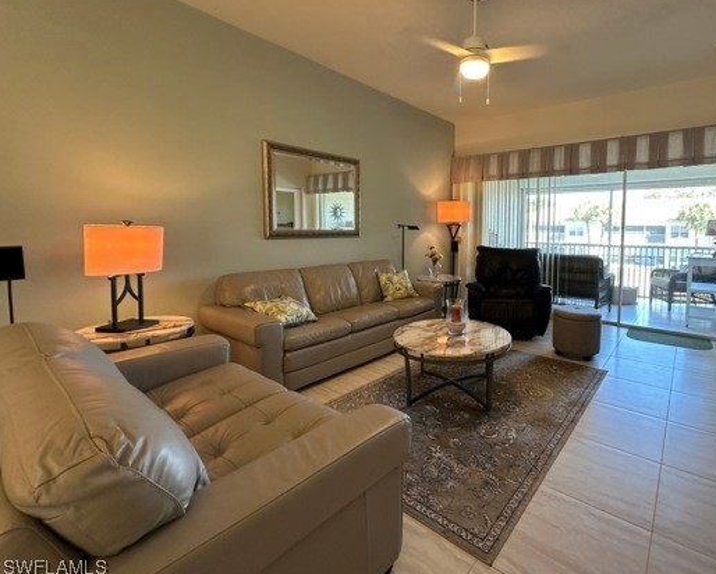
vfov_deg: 76.7
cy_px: 252
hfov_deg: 87.9
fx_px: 361
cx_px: 444
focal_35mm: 17
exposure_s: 1/60
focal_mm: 2.22
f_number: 2.2
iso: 250
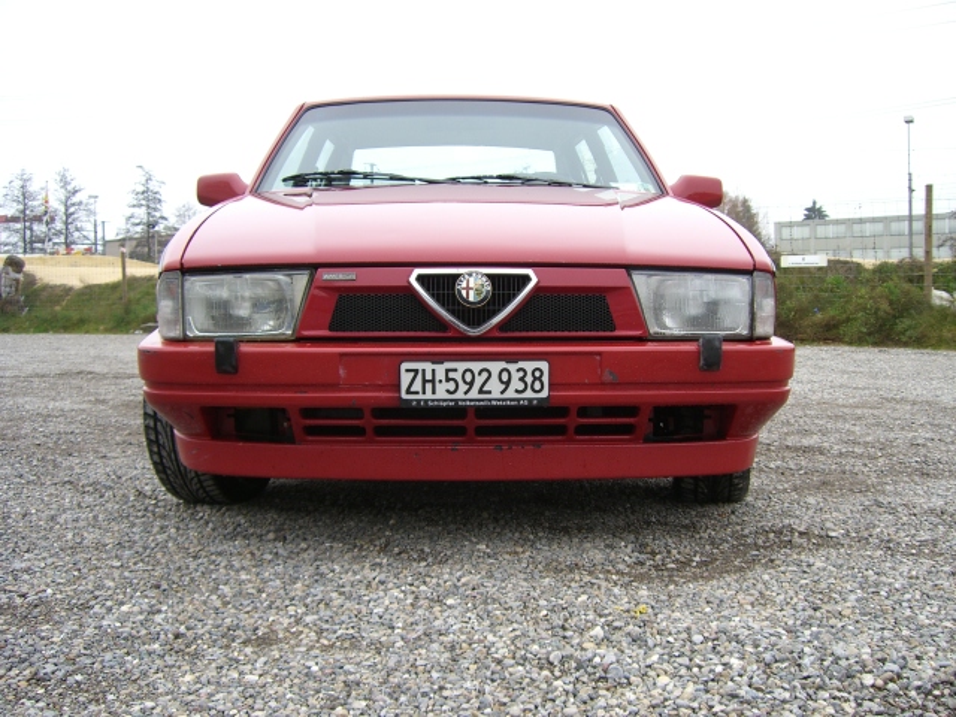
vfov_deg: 37.7
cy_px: 358
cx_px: 478
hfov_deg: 49.0
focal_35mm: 38
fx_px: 1049
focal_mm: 6.2
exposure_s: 1/125
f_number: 2.7
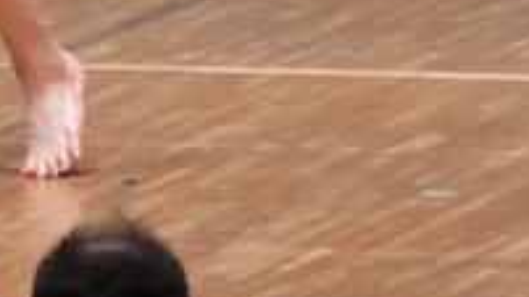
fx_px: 17026
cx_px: -164
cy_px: -373
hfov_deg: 1.8
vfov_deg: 1.0
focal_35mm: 1214
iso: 6400
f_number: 5.6
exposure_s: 1/400
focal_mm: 200
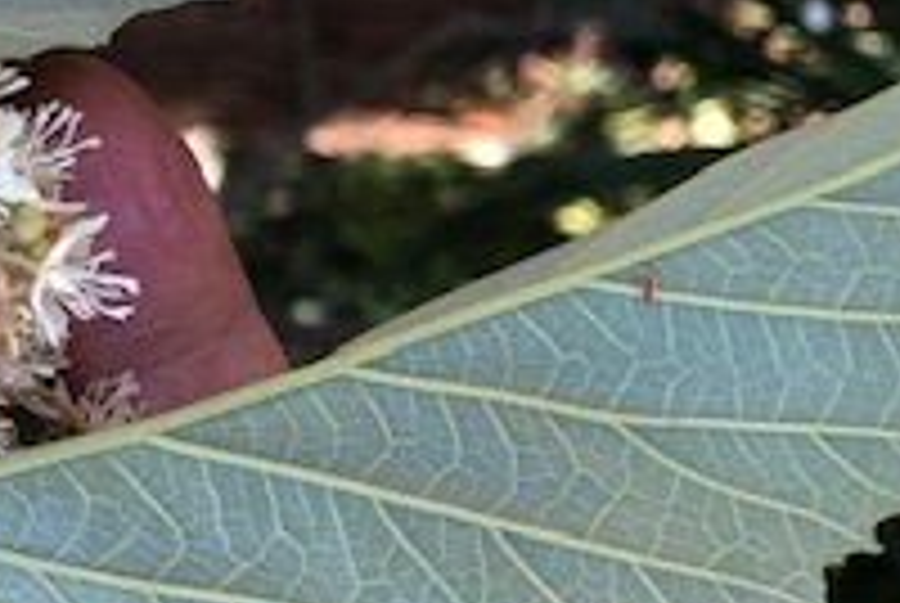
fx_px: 2328
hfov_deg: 19.3
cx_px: -418
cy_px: 171
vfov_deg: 14.7
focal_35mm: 93
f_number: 1.8
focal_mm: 3.99
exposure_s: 1/120
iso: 32
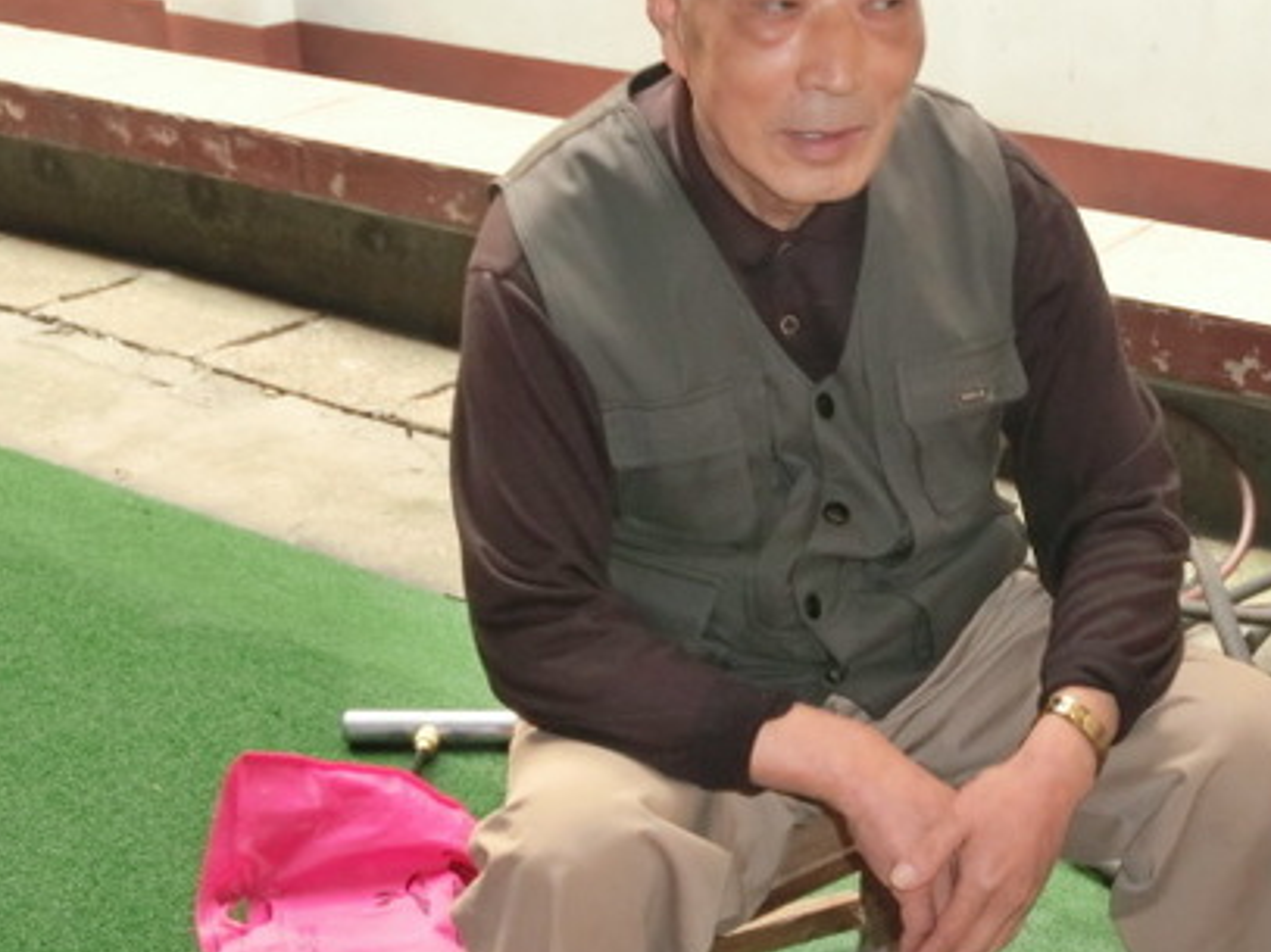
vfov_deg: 24.8
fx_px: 2166
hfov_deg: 32.2
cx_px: 924
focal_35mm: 59
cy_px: 418
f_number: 4
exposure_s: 1/100
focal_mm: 7.15
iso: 400
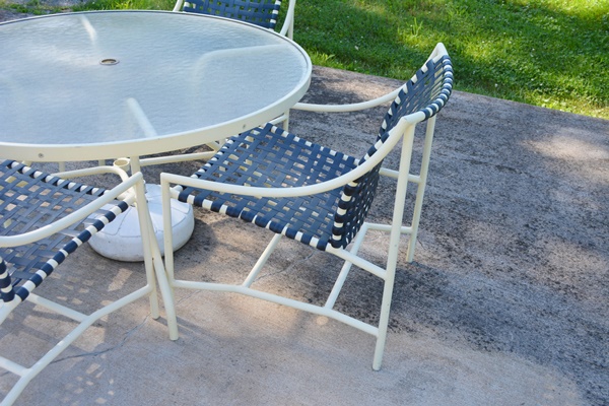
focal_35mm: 36
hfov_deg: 53.1
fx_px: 609
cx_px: 304
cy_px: 203
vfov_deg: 36.9
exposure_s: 1/160
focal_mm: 24
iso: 200
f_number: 6.3
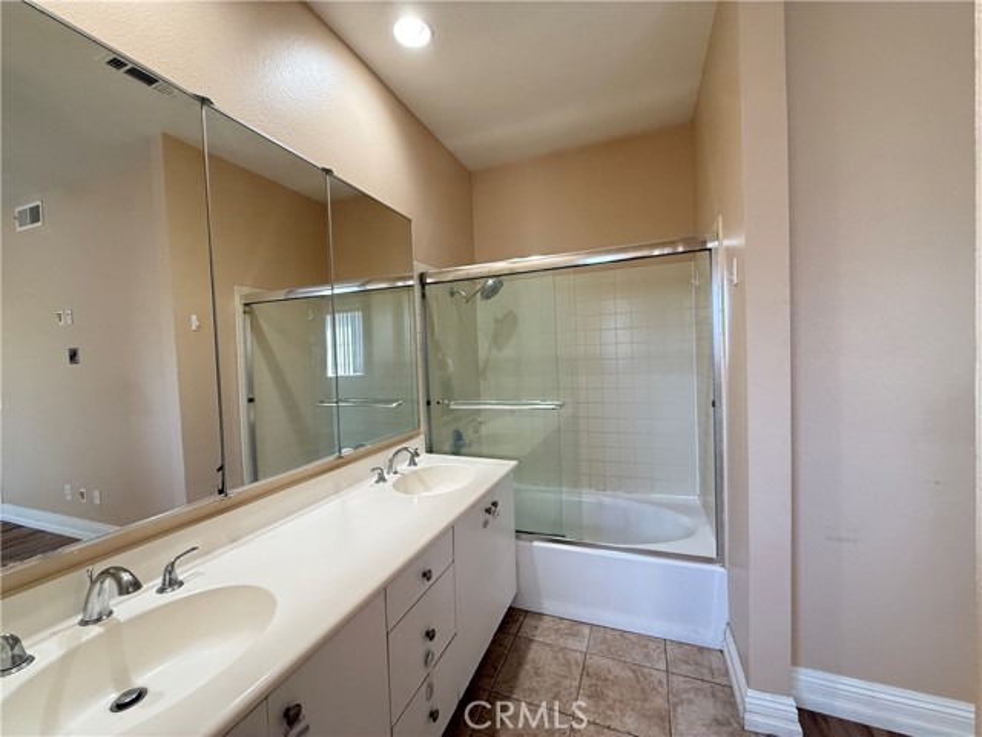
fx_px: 397
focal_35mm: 14
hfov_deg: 102.1
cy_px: 368
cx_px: 491
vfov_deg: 85.7
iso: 320
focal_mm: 2.22
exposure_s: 1/120
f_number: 2.2
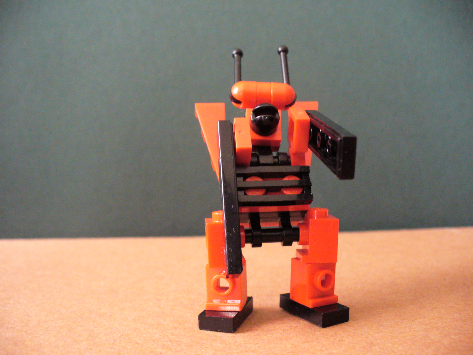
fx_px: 506
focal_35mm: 37
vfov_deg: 38.7
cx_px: 236
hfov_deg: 50.1
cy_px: 178
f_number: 2.8
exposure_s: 1/10
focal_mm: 6.1
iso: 400
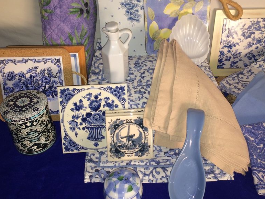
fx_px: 268
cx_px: 147
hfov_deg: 52.5
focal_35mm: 35
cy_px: 90
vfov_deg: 40.7
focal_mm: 4.12
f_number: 2.2
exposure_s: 1/31
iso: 32
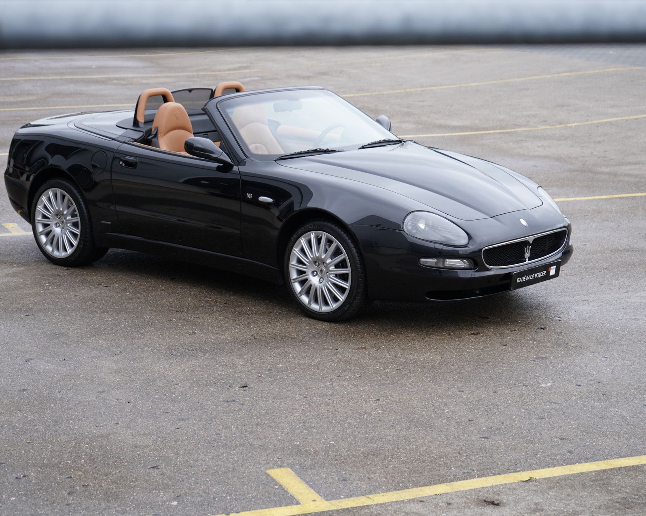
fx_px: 1510
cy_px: 258
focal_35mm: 79
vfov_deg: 19.4
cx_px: 317
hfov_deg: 24.1
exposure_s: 1/160
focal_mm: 70
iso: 500
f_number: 5.6
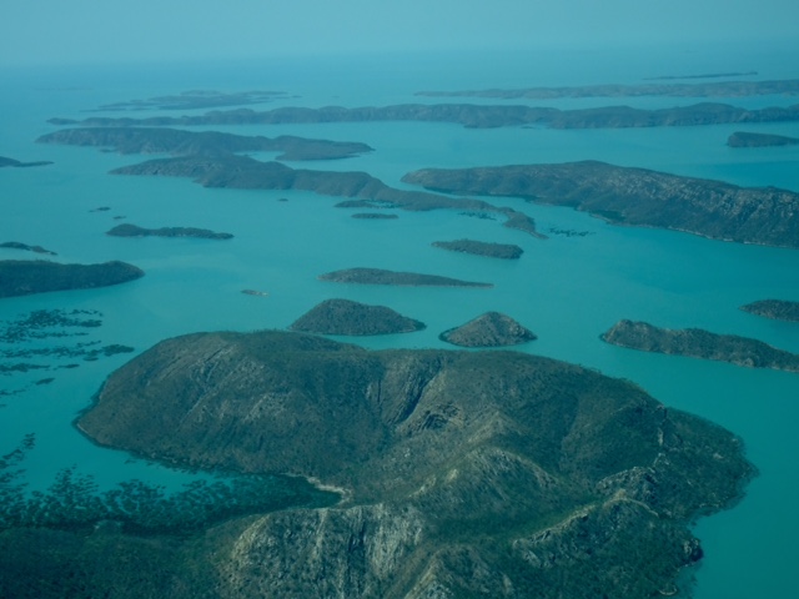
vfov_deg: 30.3
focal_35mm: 48
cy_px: 300
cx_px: 400
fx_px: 1108
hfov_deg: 39.7
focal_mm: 8.18
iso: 80
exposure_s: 1/500
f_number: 4.5
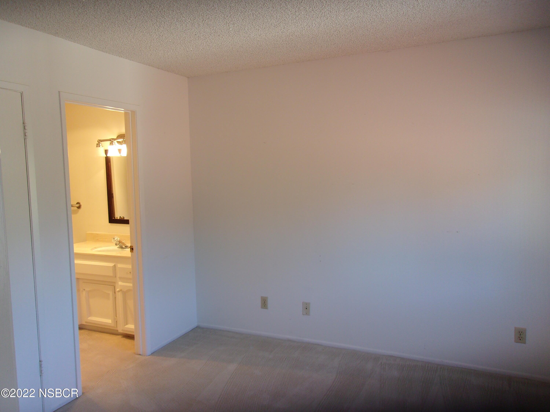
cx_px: 275
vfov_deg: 51.4
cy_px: 206
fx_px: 429
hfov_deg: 65.3
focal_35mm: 27
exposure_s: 1/34
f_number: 3
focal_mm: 4.9
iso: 86
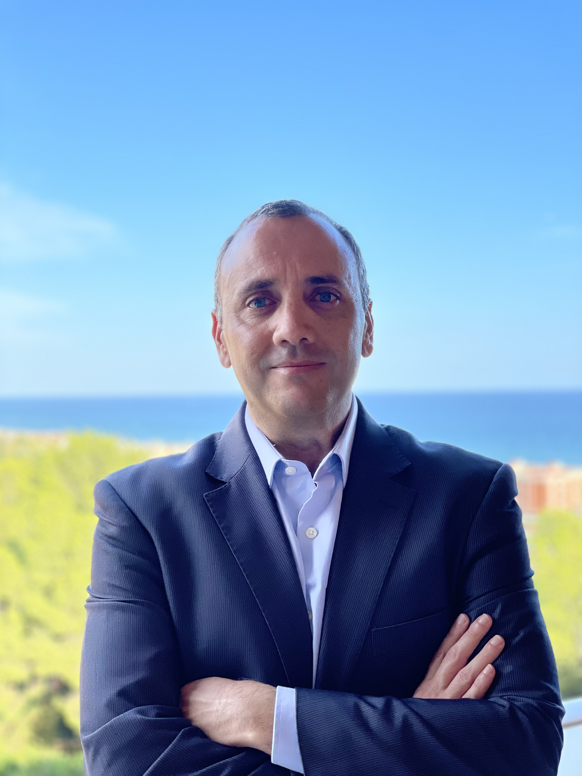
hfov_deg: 28.0
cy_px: 388
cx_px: 291
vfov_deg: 36.8
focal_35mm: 52
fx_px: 1166
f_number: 2
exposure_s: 1/475
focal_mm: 6
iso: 32
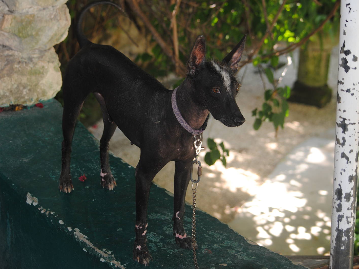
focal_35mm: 90
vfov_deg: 16.5
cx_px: 171
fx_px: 929
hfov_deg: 21.9
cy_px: 135
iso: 200
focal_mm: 55
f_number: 4.5
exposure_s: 1/80
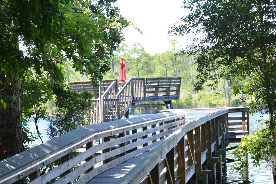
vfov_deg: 17.8
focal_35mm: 76
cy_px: 145
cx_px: 121
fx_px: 582
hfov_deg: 26.7
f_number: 5.6
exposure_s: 1/125
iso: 220
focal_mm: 30
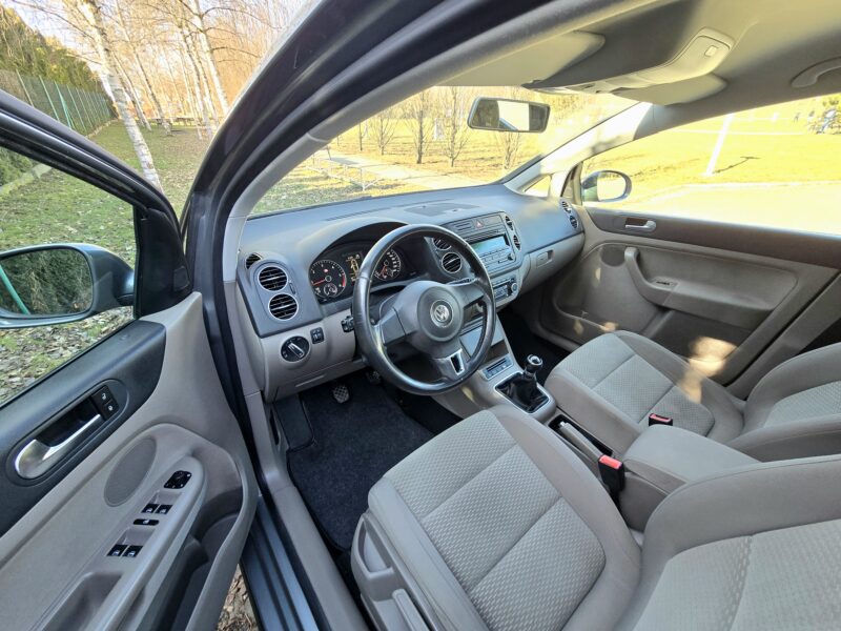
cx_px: 420
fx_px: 316
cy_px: 316
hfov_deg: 106.2
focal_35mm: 13
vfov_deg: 89.9
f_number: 2.2
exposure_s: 1/101
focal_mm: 2.2
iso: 80
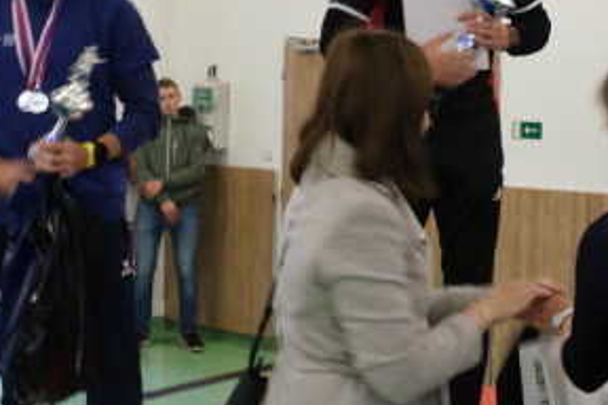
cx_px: 462
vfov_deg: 18.6
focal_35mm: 73
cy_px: 128
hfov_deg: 27.3
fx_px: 1233
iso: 3200
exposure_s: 1/8.5
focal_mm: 27.9
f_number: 16
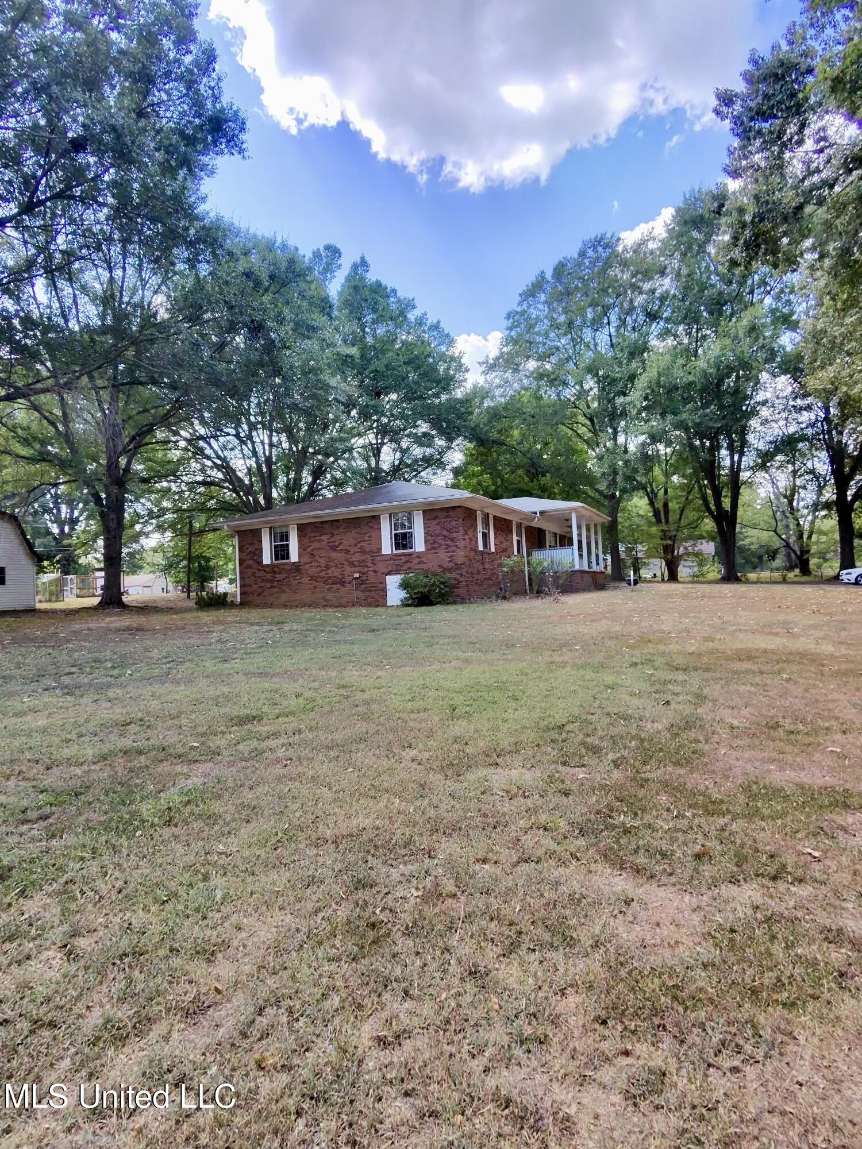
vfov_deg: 106.2
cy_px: 574
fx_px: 432
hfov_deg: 89.9
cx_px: 431
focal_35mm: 13
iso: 54
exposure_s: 1/370
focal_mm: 2.24
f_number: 2.2
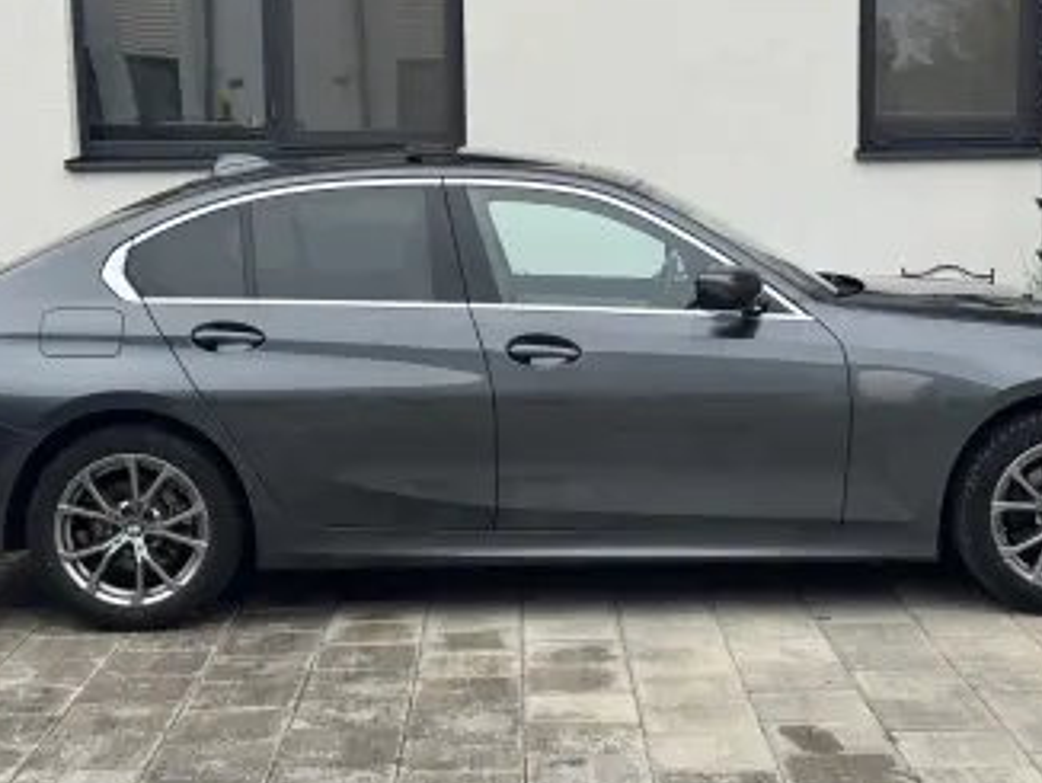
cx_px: 537
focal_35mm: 53
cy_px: 393
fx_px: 1597
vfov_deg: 27.6
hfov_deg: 36.1
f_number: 1.78
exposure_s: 1/549
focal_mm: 6.76
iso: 64
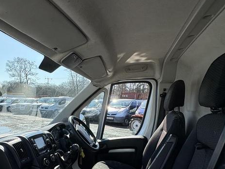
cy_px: 118
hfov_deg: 64.2
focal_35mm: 27
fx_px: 175
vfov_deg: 50.0
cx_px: 82
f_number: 2.2
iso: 64
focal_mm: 2.22
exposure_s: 1/1178
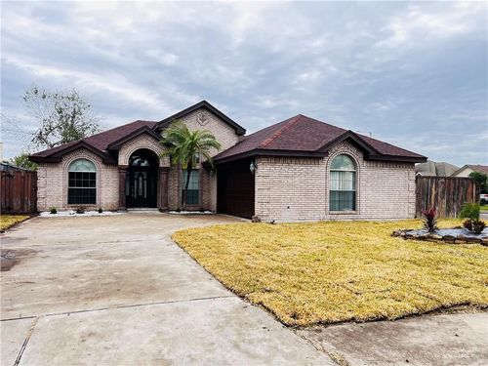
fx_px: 367
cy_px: 183
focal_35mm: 26
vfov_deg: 53.1
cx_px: 244
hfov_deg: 67.3
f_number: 1.5
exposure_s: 1/502
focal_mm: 5.7
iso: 50
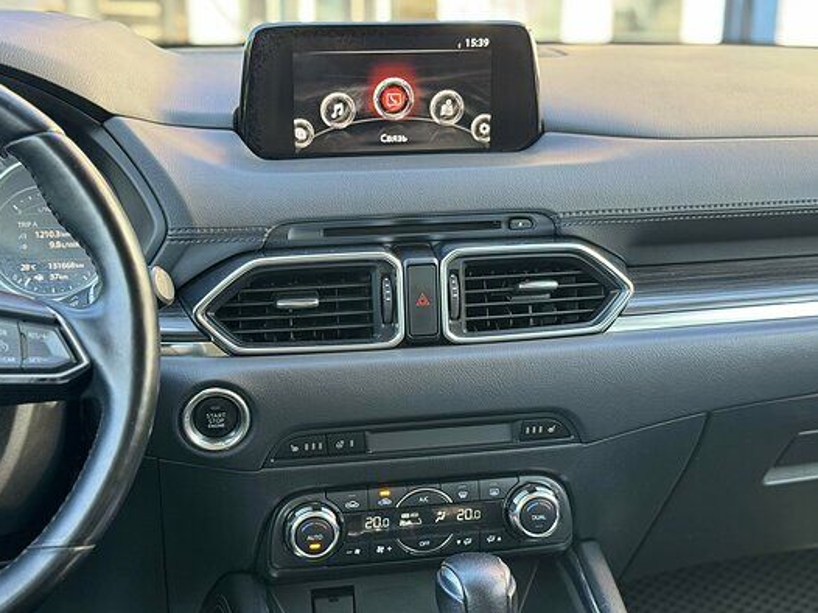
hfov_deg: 38.2
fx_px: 1181
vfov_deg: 29.1
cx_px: 393
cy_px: 316
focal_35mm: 50
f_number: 1.78
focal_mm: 6.76
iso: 100
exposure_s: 1/88
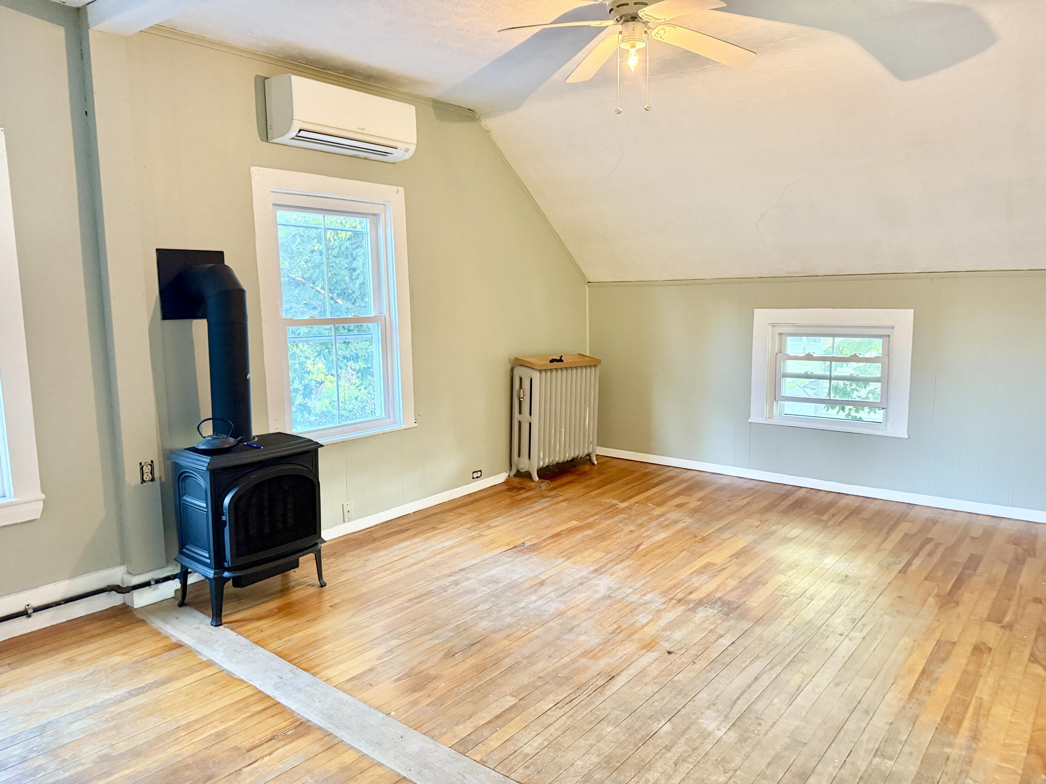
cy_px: 392
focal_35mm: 24
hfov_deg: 71.6
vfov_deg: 56.8
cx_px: 523
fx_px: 725
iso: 640
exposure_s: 1/60
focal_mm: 6.76
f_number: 1.78
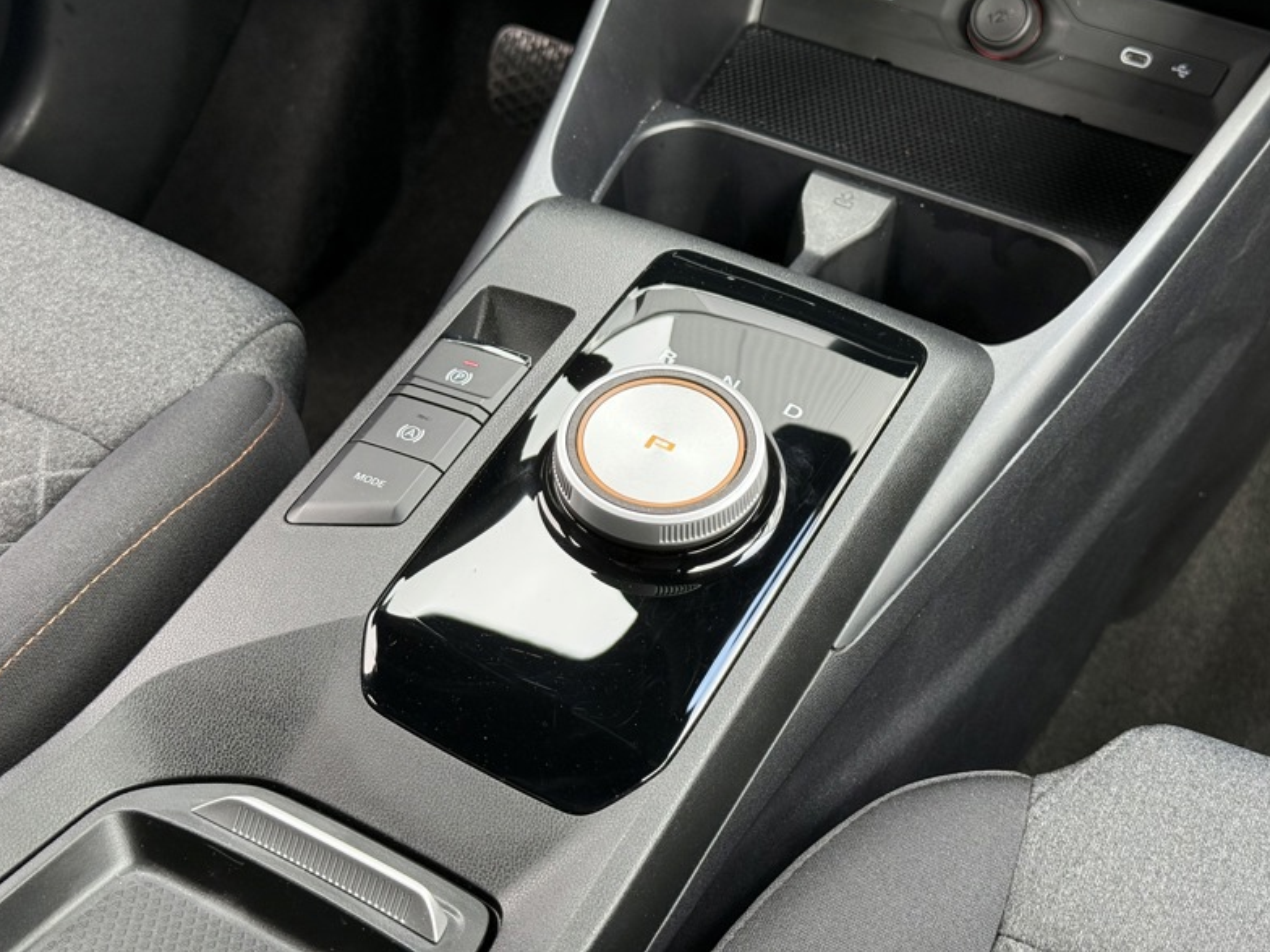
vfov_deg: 29.7
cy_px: 468
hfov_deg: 38.9
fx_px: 1798
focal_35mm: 49
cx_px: 629
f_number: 1.78
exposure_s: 1/108
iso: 125
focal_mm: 6.76
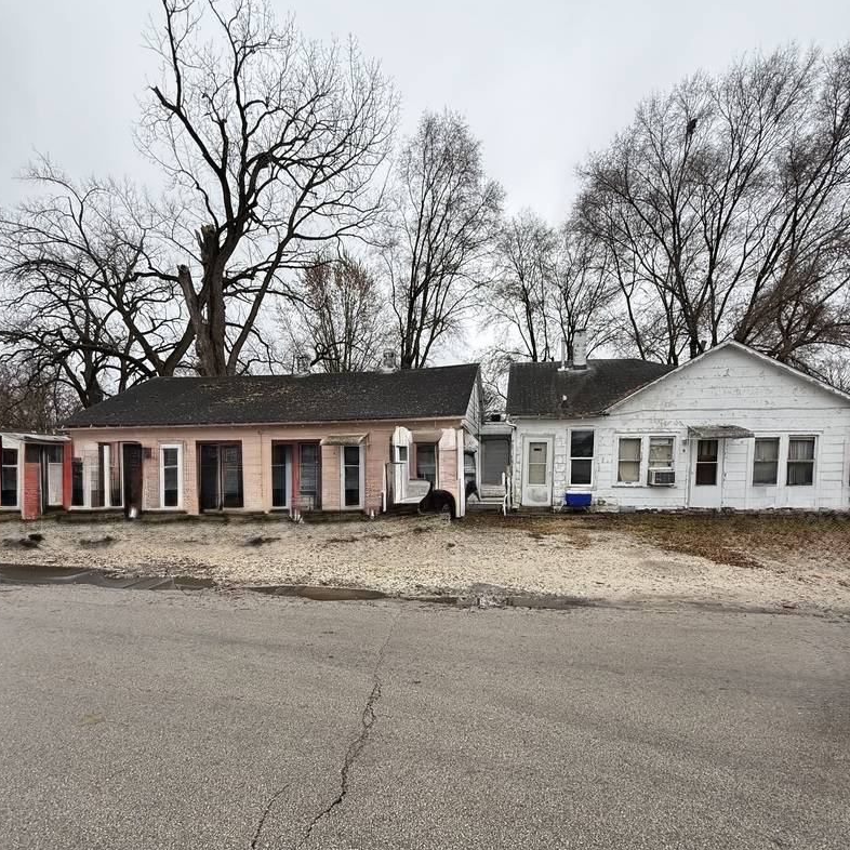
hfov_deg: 84.0
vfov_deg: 82.9
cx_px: 423
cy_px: 510
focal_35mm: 17
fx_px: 472
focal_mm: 2.22
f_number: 2.2
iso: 50
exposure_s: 1/374
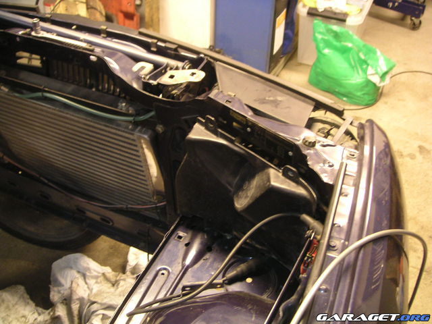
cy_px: 162
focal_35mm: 37
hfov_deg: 50.1
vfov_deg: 38.7
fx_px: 462
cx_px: 216
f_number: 2.8
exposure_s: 1/3
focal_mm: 5.7
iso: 100
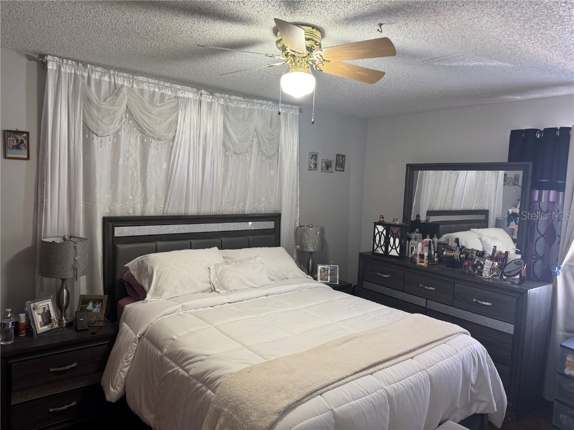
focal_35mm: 24
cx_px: 287
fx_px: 398
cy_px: 215
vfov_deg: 56.8
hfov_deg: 71.6
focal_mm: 6.76
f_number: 1.78
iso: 250
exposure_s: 1/60
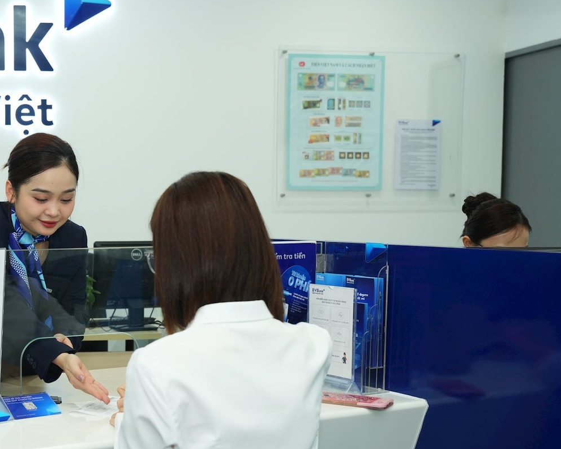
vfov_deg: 25.0
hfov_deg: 29.7
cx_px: 53
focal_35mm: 61
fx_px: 1008
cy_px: 301
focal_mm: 33.4
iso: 800
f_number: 4
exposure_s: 1/160
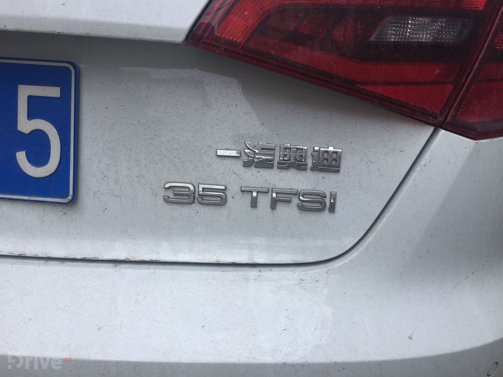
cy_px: 188
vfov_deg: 48.2
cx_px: 252
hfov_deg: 61.7
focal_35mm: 29
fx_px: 421
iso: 32
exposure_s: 1/746
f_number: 2.2
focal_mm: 4.15
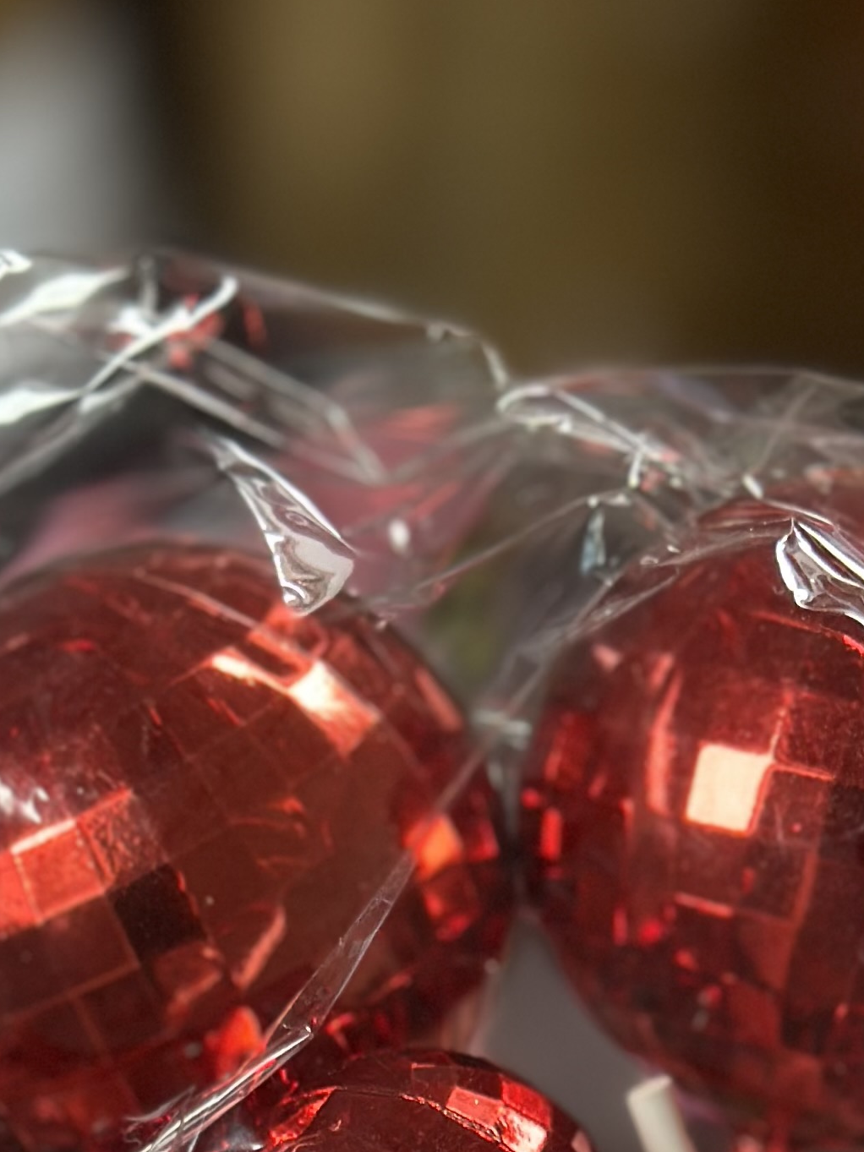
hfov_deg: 10.4
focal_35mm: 142
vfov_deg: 13.3
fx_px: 4726
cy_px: 1590
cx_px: 489
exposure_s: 1/73
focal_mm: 6.86
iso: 125
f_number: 1.78
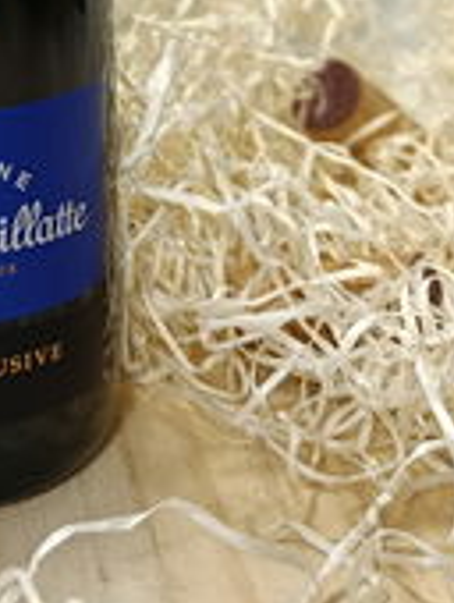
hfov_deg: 19.5
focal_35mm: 72
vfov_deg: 23.5
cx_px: -67
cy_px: -208
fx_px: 1256
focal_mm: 6.11
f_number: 1.65
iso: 137
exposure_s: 1/100
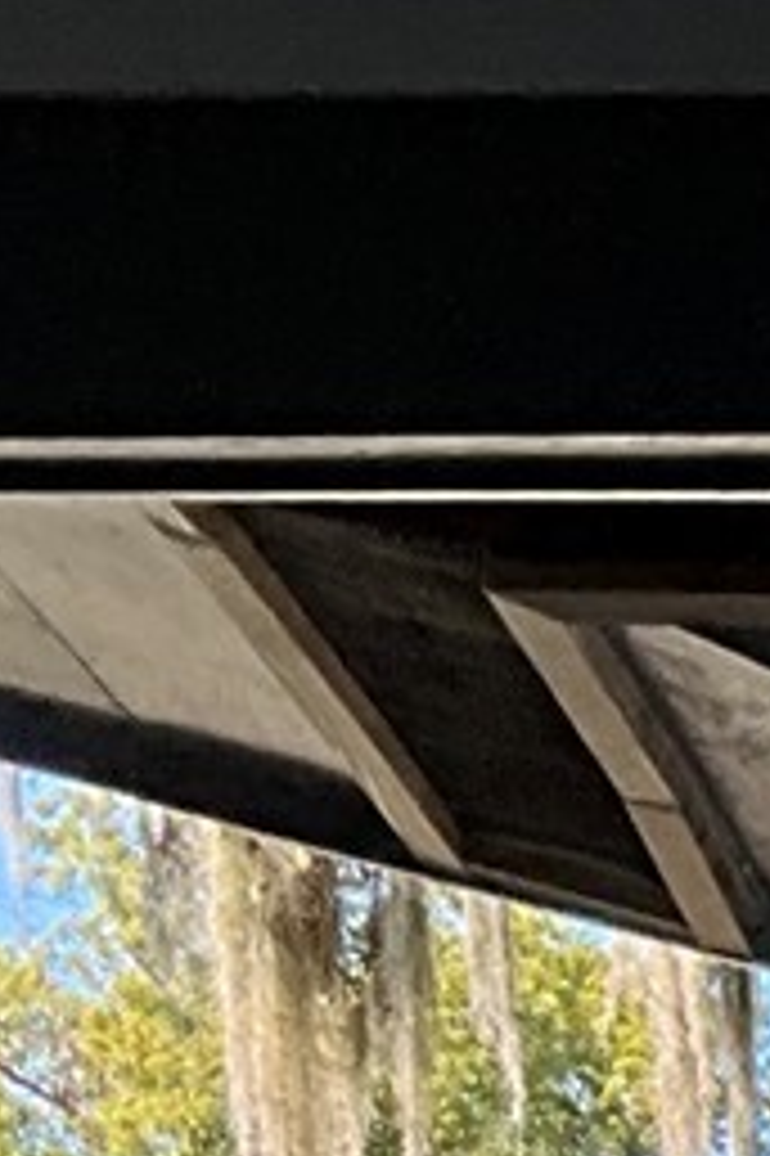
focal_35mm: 188
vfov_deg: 9.9
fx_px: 6039
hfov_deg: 6.7
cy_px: 2564
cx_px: 2125
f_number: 1.8
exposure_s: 1/348
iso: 25
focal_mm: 3
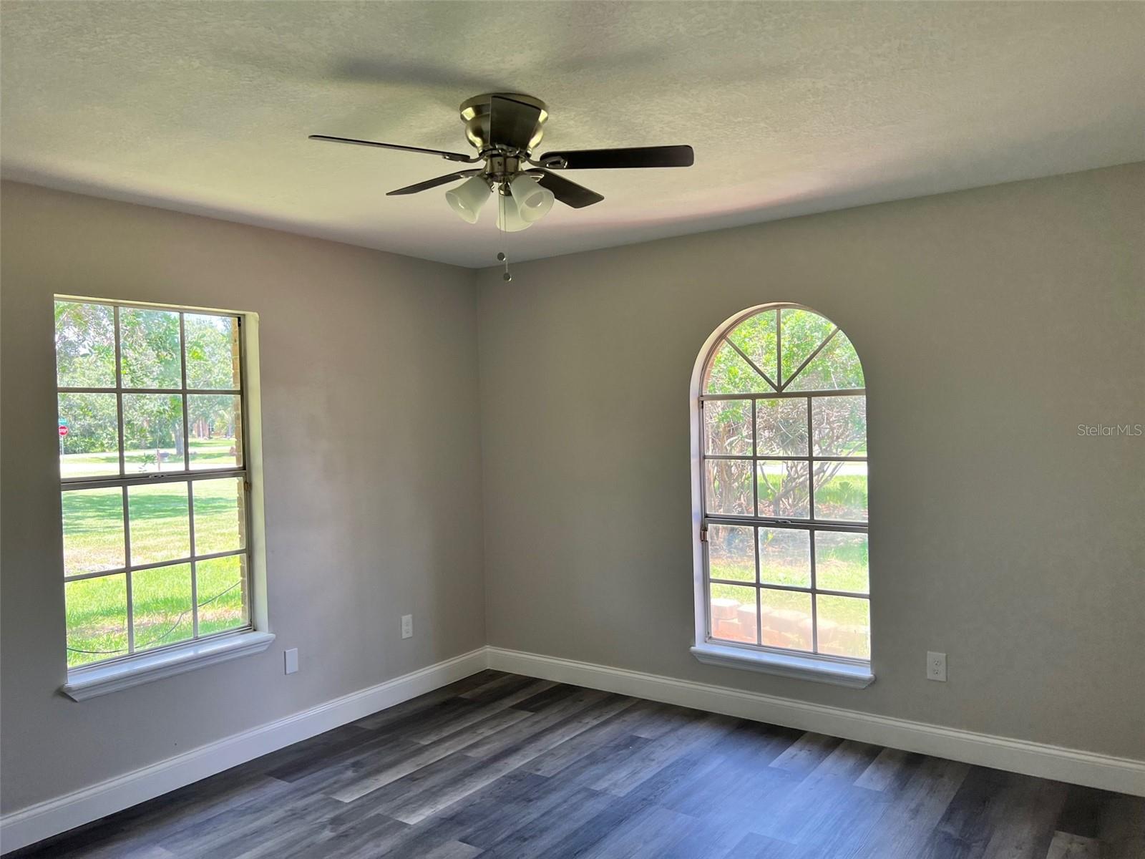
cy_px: 430
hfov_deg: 67.3
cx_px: 572
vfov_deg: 53.1
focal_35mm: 26
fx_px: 860
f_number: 1.5
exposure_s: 1/162
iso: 50
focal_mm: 5.7
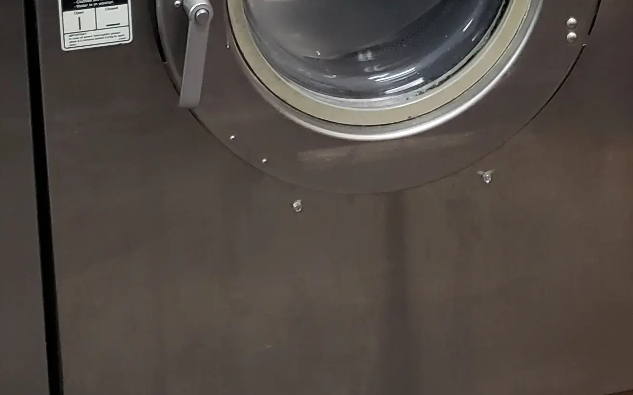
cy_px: -237
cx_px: 380
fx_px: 1432
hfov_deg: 24.9
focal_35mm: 83
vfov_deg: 14.4
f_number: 1.5
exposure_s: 1/20
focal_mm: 4.3
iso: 250
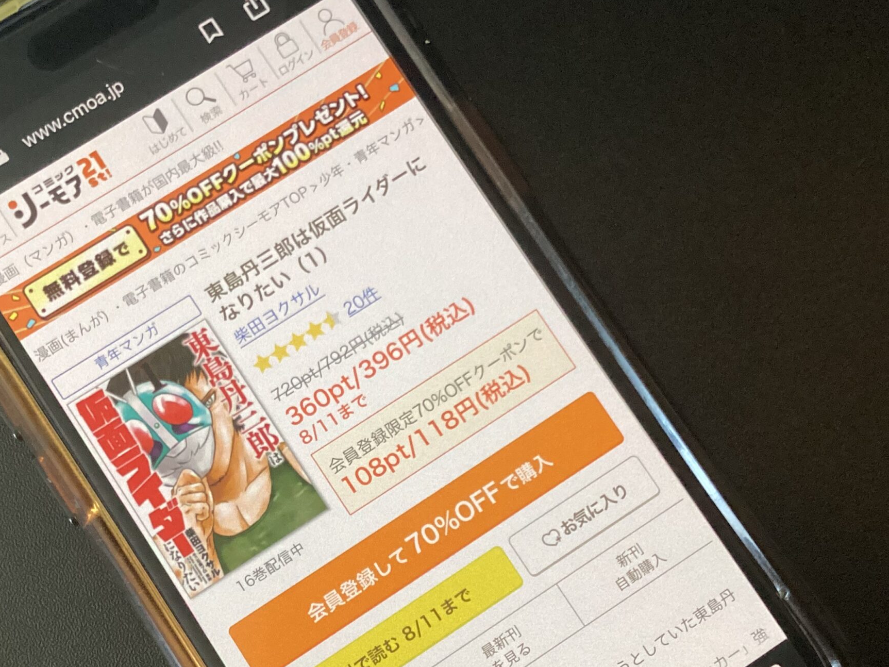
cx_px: 361
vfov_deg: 31.3
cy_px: 439
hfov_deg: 41.1
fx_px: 1181
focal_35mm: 46
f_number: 2.4
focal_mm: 3.3
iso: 320
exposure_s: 1/60
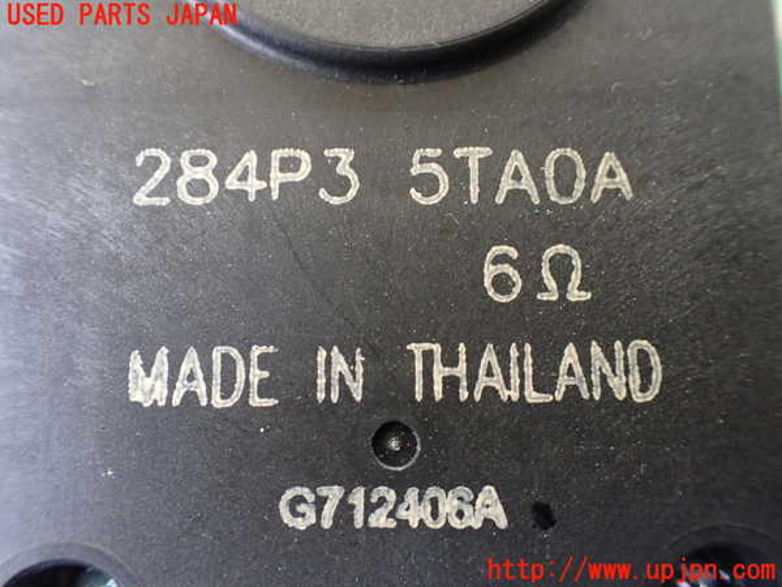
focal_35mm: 30
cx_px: 391
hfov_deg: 60.0
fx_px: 678
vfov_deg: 46.8
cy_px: 294
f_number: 2.3
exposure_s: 1/40
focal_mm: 5.4
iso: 800
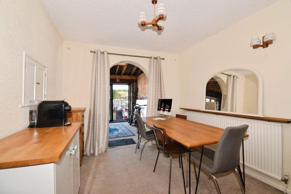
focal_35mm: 15
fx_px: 121
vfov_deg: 77.3
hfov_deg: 100.4
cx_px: 146
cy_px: 97
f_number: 11
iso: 1000
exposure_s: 1/60
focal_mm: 10
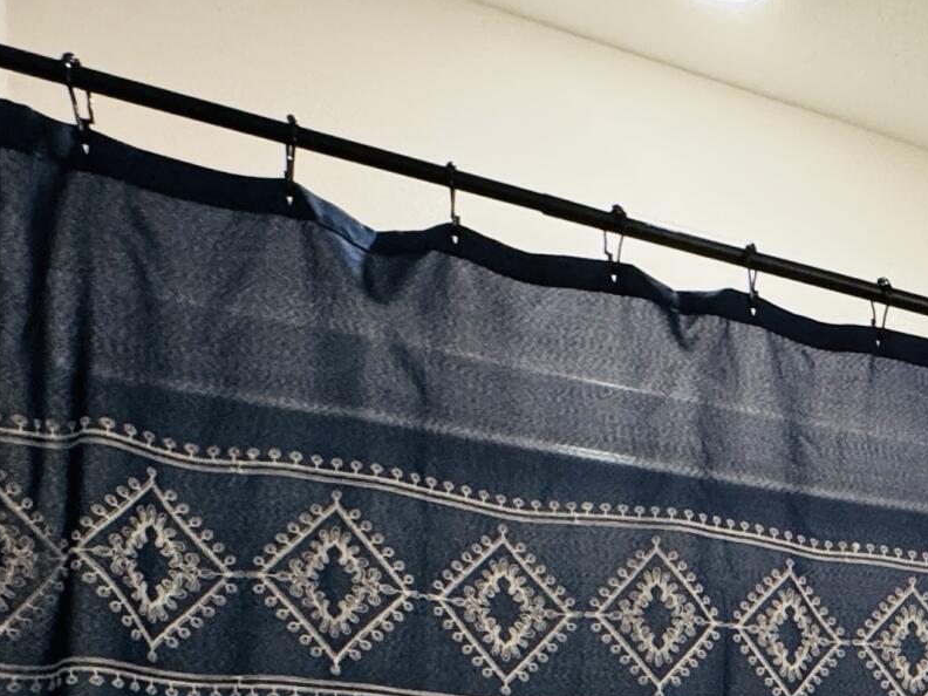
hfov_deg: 24.2
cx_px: 1528
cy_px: 901
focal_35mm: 53
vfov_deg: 24.2
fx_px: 1421
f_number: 2.2
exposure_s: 1/60
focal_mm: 2.22
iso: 250
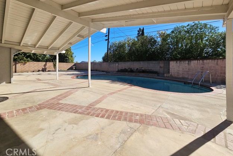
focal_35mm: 14
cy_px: 67
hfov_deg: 104.2
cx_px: 113
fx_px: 91
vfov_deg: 80.7
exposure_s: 1/1709
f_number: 2.2
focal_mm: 2.2
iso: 50
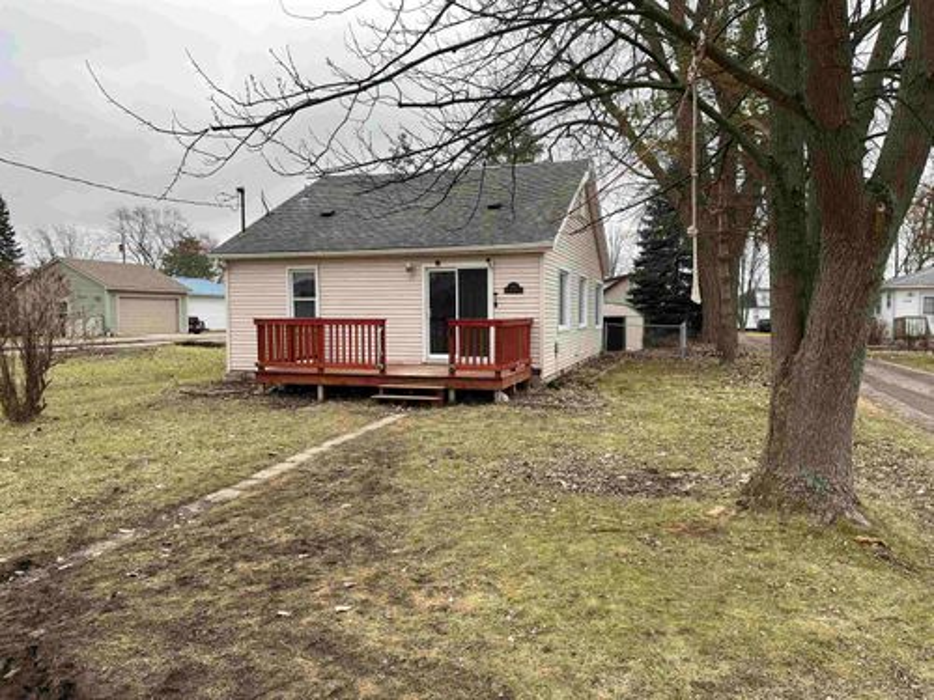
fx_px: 702
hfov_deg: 67.3
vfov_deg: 53.1
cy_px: 350
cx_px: 467
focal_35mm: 26
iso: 50
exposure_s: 1/499
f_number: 1.6
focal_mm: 5.1
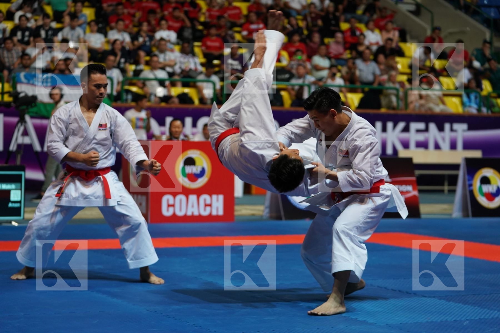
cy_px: 166
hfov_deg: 22.4
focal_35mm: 91
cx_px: 250
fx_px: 1264
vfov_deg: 15.0
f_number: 2.8
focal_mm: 91
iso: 2000
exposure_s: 1/500
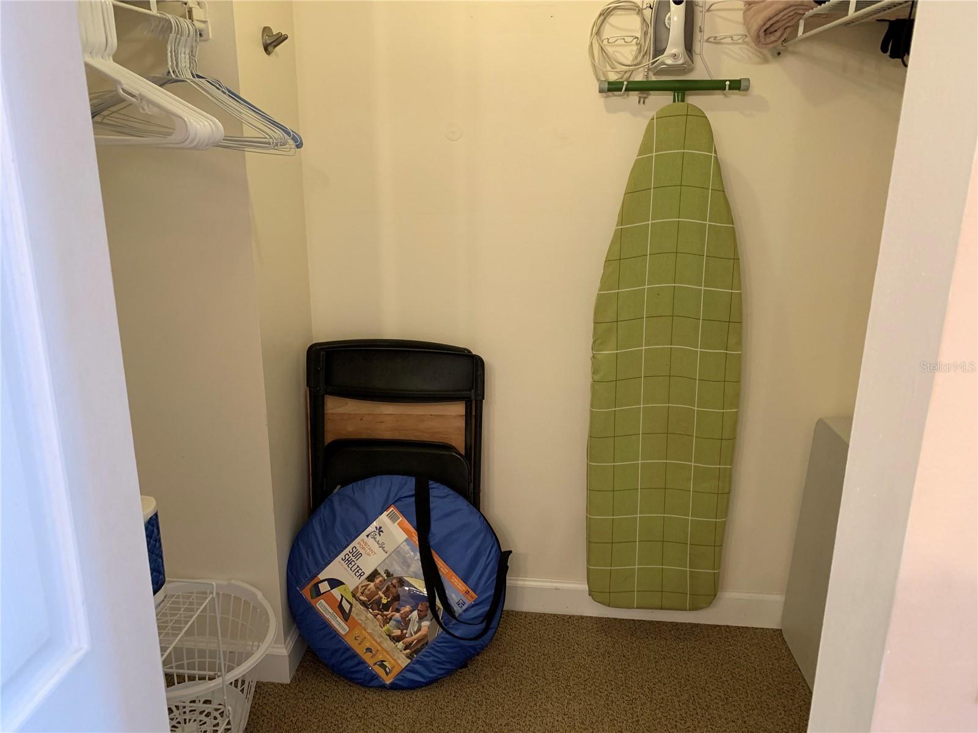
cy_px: 366
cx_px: 489
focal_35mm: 26
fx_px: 735
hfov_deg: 67.3
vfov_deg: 53.1
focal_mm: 4.25
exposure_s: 1/60
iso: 250
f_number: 1.8
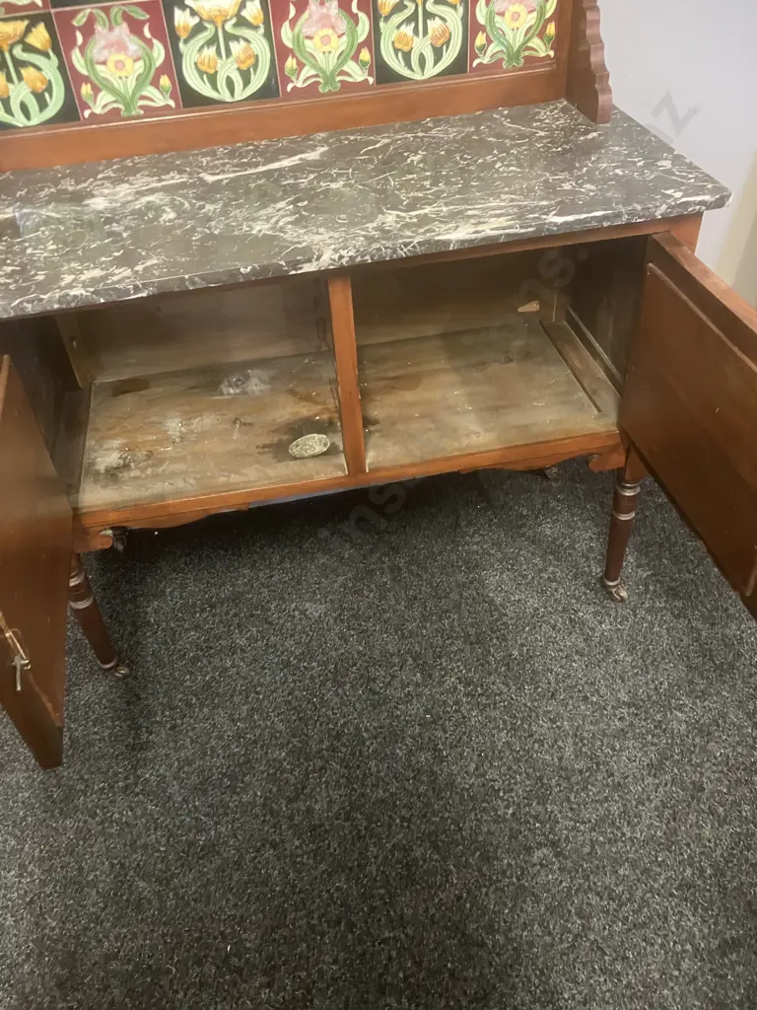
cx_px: 378
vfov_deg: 63.4
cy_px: 505
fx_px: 816
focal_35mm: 28
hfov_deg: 49.7
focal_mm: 3.99
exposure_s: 1/30
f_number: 1.8
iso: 640
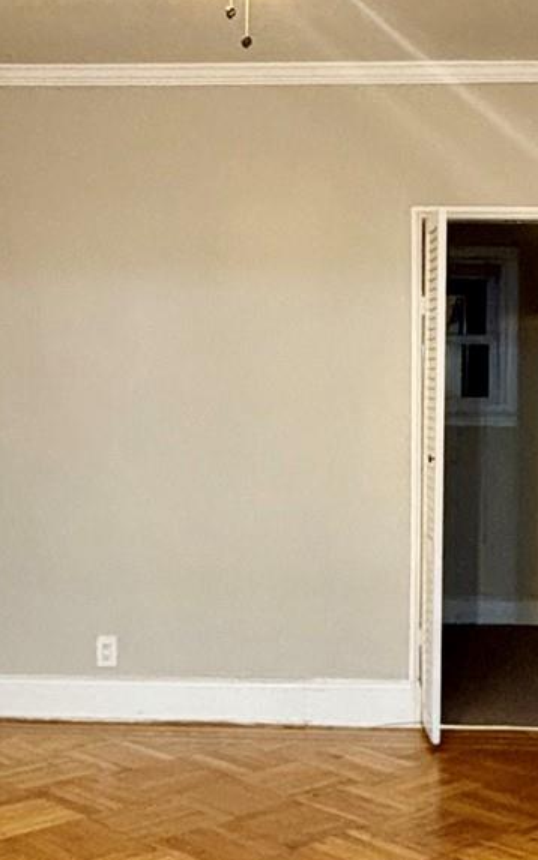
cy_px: 378
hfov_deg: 24.4
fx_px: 1244
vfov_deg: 38.1
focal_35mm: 53
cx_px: 252
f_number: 2.2
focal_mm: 2.22
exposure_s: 1/40
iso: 640
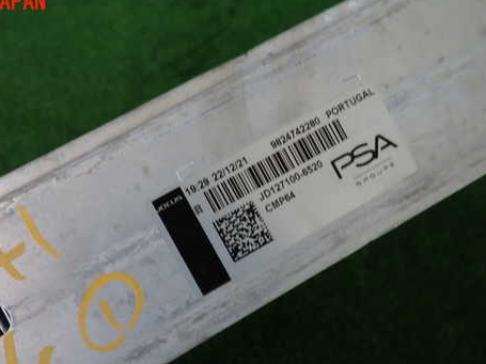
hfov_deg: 54.5
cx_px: 172
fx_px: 463
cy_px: 230
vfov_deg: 42.6
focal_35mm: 33
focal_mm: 4.5
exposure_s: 1/60
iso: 100
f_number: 2
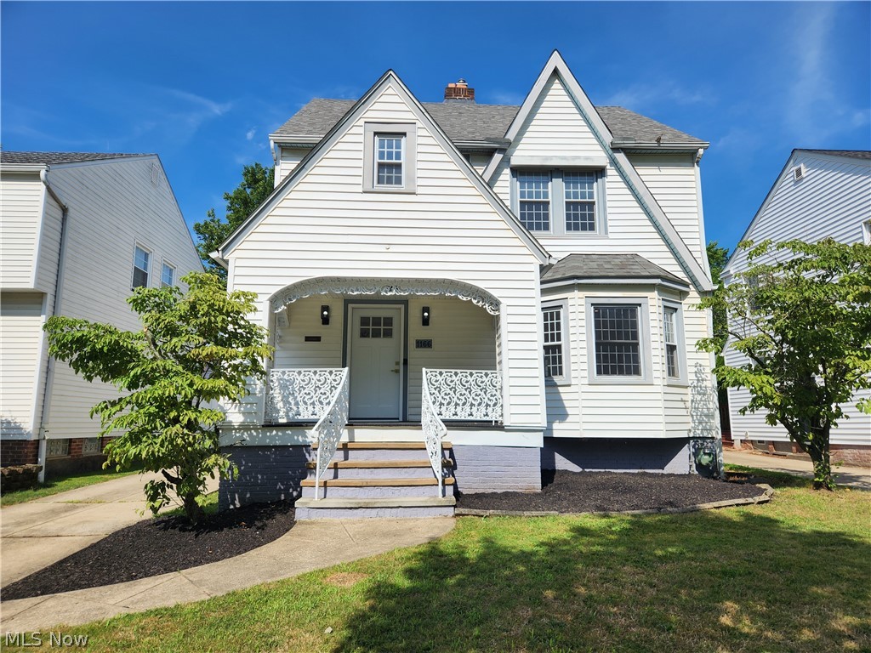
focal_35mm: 23
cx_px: 436
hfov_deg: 73.9
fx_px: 579
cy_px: 326
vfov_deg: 58.9
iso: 20
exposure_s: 1/3084
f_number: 1.8
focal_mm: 5.4
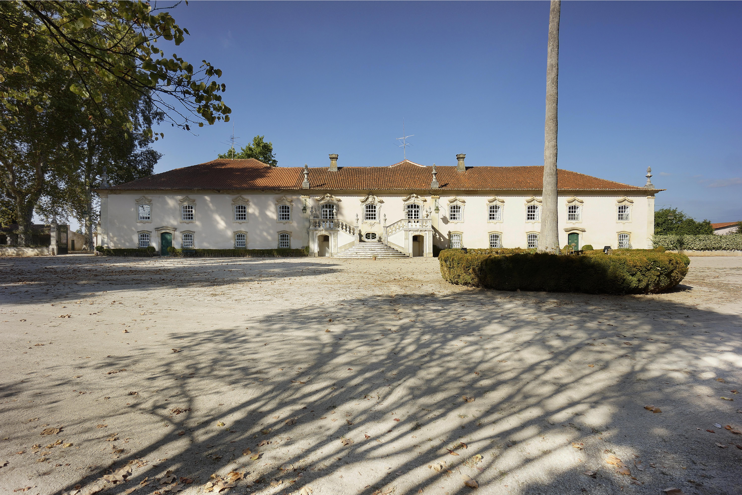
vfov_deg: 67.4
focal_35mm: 18
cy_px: 248
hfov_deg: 90.0
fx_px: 371
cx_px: 371
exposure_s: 1/800
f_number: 6.3
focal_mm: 12
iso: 200
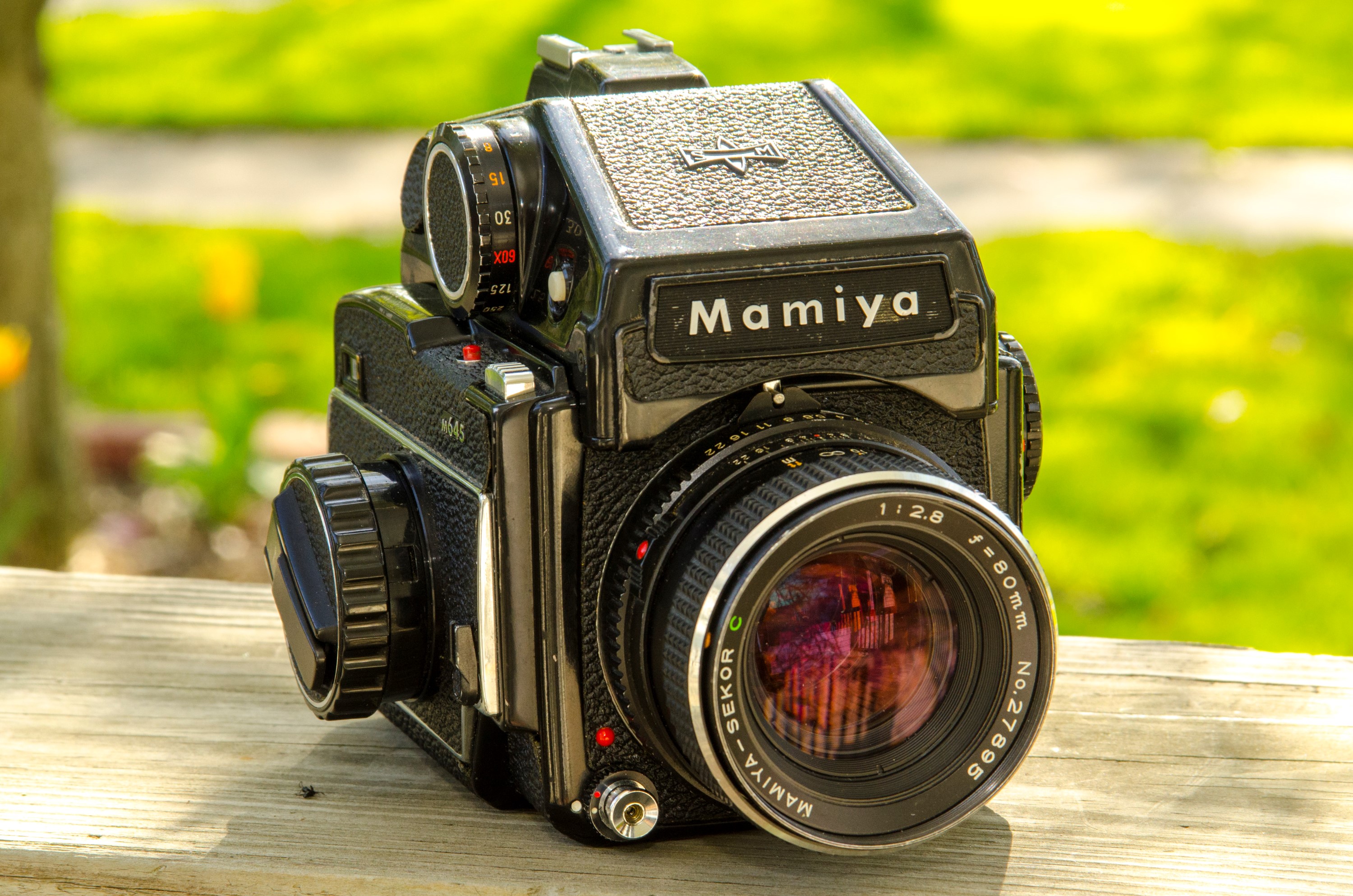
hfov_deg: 27.0
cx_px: 676
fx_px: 2813
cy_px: 448
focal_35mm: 75
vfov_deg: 18.1
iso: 640
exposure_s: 1/125
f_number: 11
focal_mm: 50
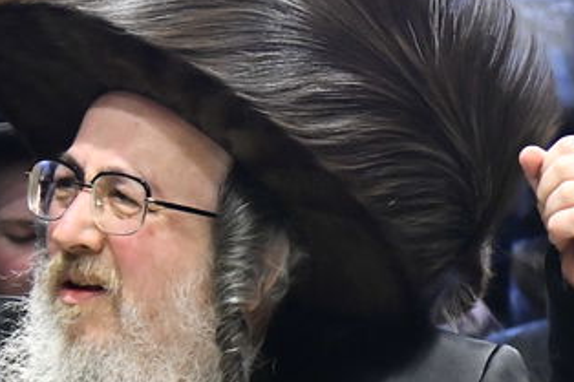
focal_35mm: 312
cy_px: 302
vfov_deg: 4.4
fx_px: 4972
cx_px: 949
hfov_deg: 6.5
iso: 2500
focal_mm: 70
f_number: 5.6
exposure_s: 1/320
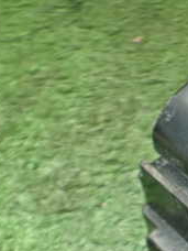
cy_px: 186
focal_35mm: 79
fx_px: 572
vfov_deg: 24.5
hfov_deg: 17.5
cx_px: 243
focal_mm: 5.4
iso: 200
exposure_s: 1/30
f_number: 6.3
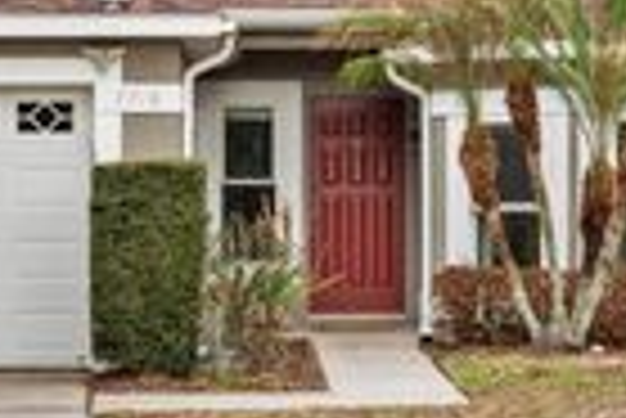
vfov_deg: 7.6
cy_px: 128
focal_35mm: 180
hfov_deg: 11.4
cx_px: 189
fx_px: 3133
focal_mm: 50
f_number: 7.1
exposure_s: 1/100
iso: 100
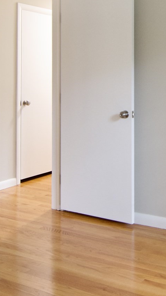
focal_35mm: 53
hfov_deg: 22.1
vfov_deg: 38.4
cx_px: 147
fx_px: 415
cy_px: 81
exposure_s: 1/60
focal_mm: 14
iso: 1000
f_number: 2.8
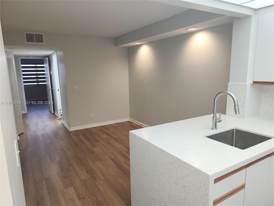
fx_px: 182
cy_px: 103
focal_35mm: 23
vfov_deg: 58.9
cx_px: 137
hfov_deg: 73.9
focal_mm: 5.54
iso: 100
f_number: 1.8
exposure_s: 1/60
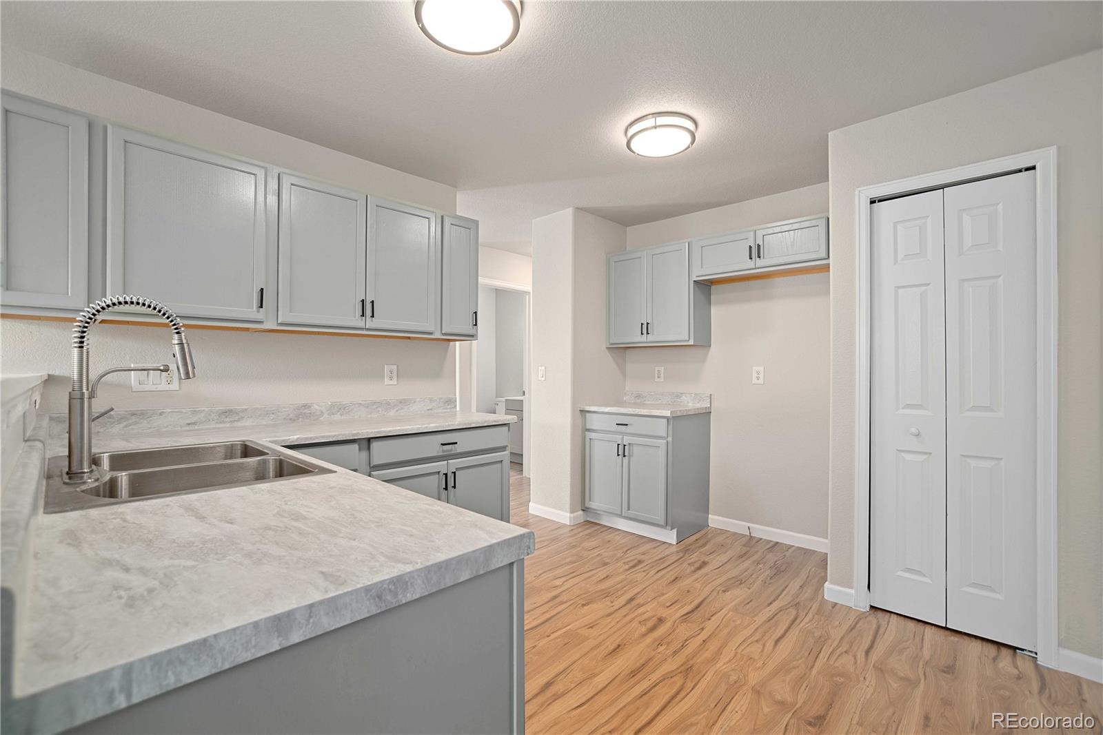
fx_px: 460
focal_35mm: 15
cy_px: 368
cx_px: 552
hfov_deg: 100.4
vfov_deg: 77.3
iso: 100
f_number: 9
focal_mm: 15
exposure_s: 1/2
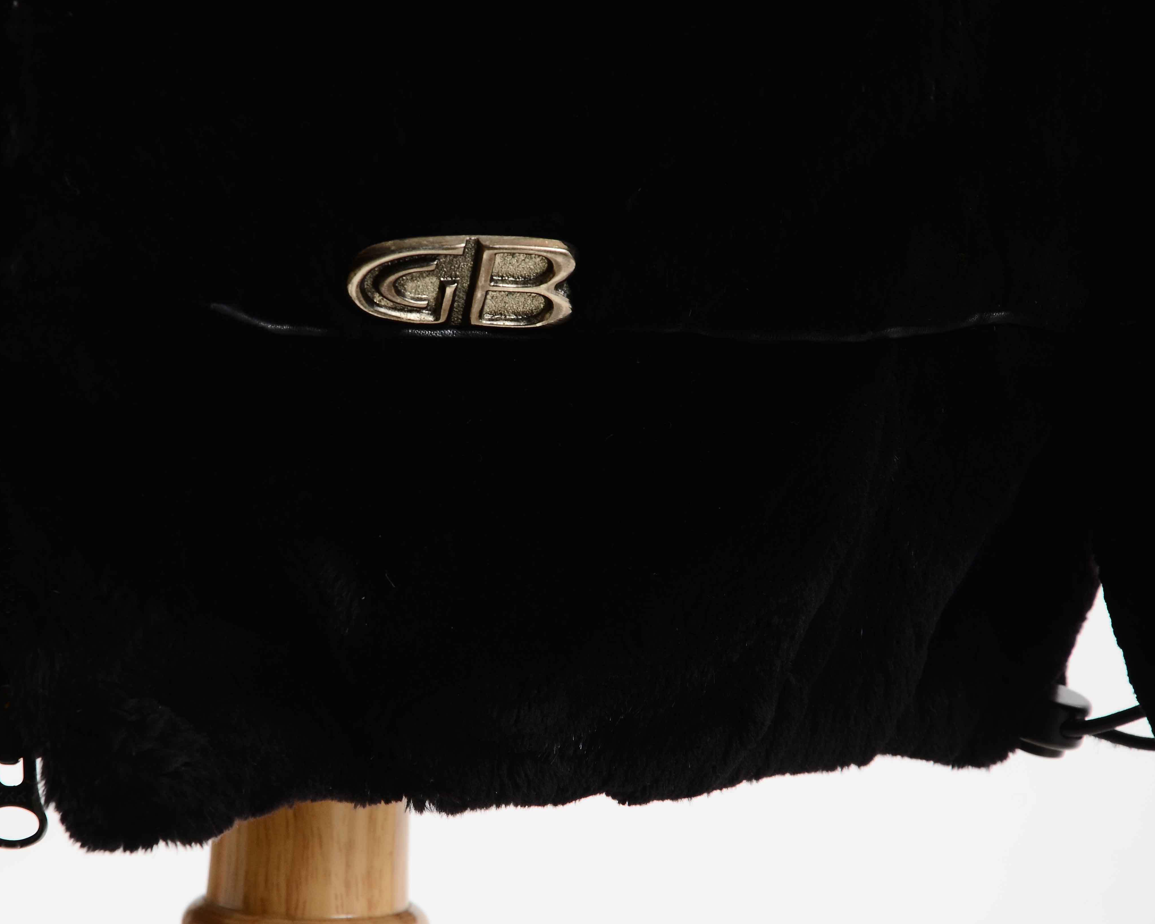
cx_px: 471
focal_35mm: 179
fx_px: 6104
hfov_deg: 10.8
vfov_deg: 8.7
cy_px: 462
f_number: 8
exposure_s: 1/80
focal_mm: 105
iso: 160
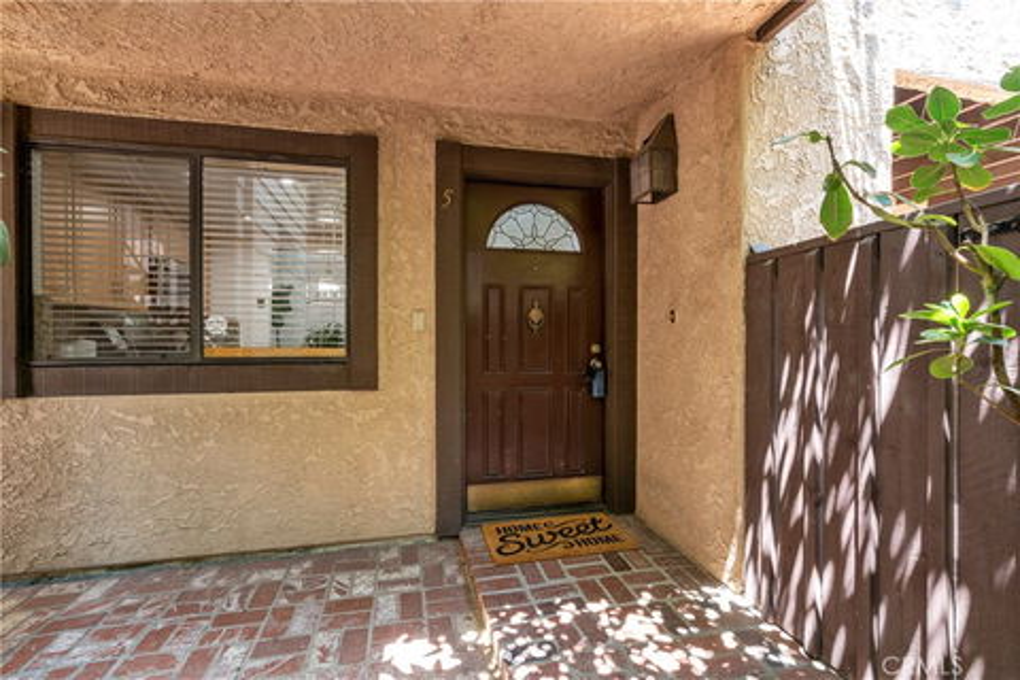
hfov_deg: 96.7
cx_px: 510
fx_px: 453
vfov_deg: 73.7
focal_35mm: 16
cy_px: 340
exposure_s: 1/8
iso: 250
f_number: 11
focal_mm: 16
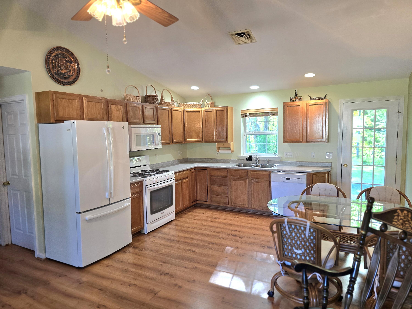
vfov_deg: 58.9
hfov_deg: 73.9
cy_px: 154
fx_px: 274
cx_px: 206
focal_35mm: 23
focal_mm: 6.3
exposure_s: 1/120
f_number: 1.7
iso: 250
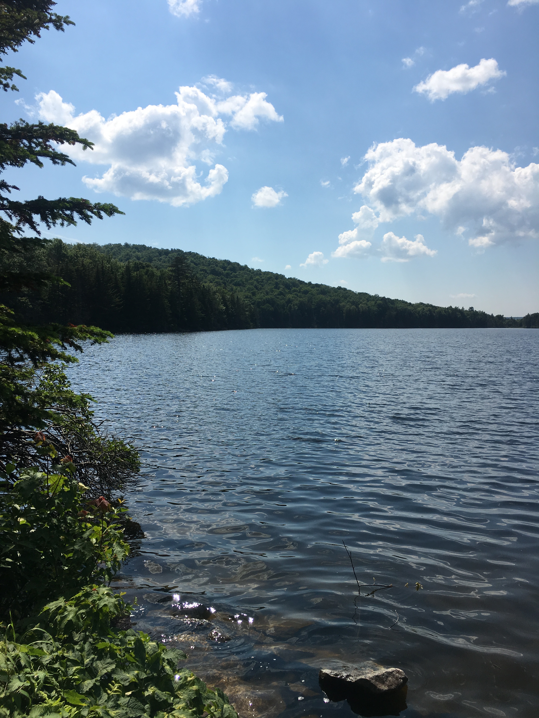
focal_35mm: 29
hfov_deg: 48.2
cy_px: 359
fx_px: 602
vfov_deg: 61.7
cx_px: 270
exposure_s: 1/2653
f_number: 2.2
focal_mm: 4.15
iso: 25
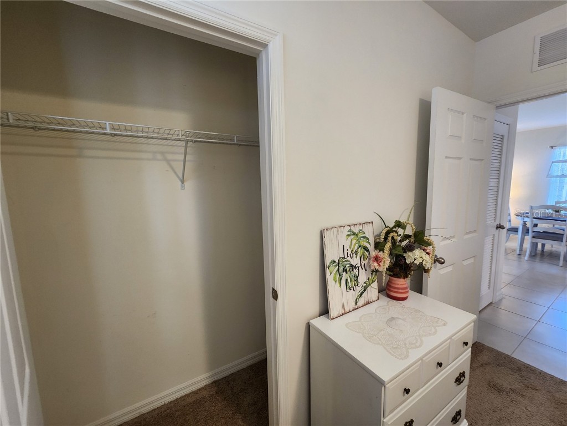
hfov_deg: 106.2
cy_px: 213
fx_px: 213
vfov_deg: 89.9
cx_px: 284
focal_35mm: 13
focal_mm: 2.2
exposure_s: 1/30
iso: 320
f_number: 2.2
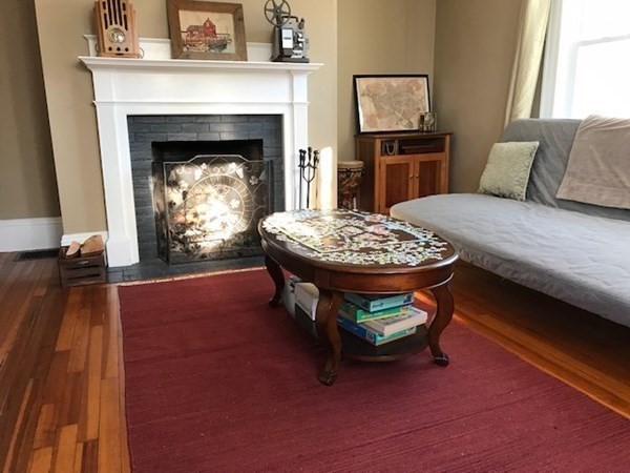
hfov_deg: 63.4
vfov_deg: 49.7
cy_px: 236
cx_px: 315
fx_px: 510
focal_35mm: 28
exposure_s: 1/30
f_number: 1.8
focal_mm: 3.99
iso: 40
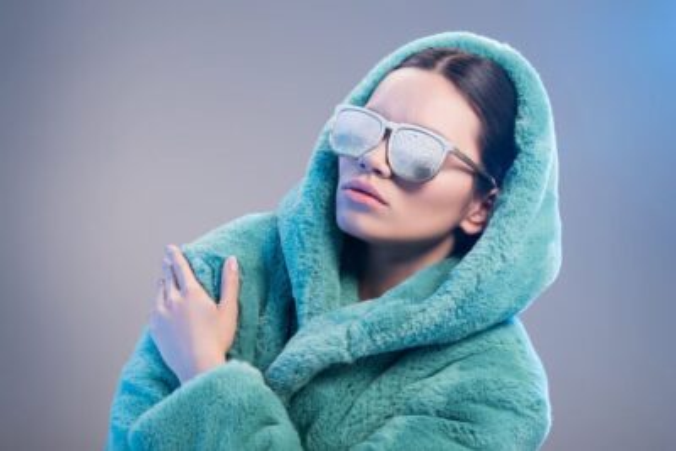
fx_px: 1972
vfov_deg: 13.1
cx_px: 338
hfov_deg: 19.4
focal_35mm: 105
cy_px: 226
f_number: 14
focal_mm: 105
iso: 100
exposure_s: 1/250
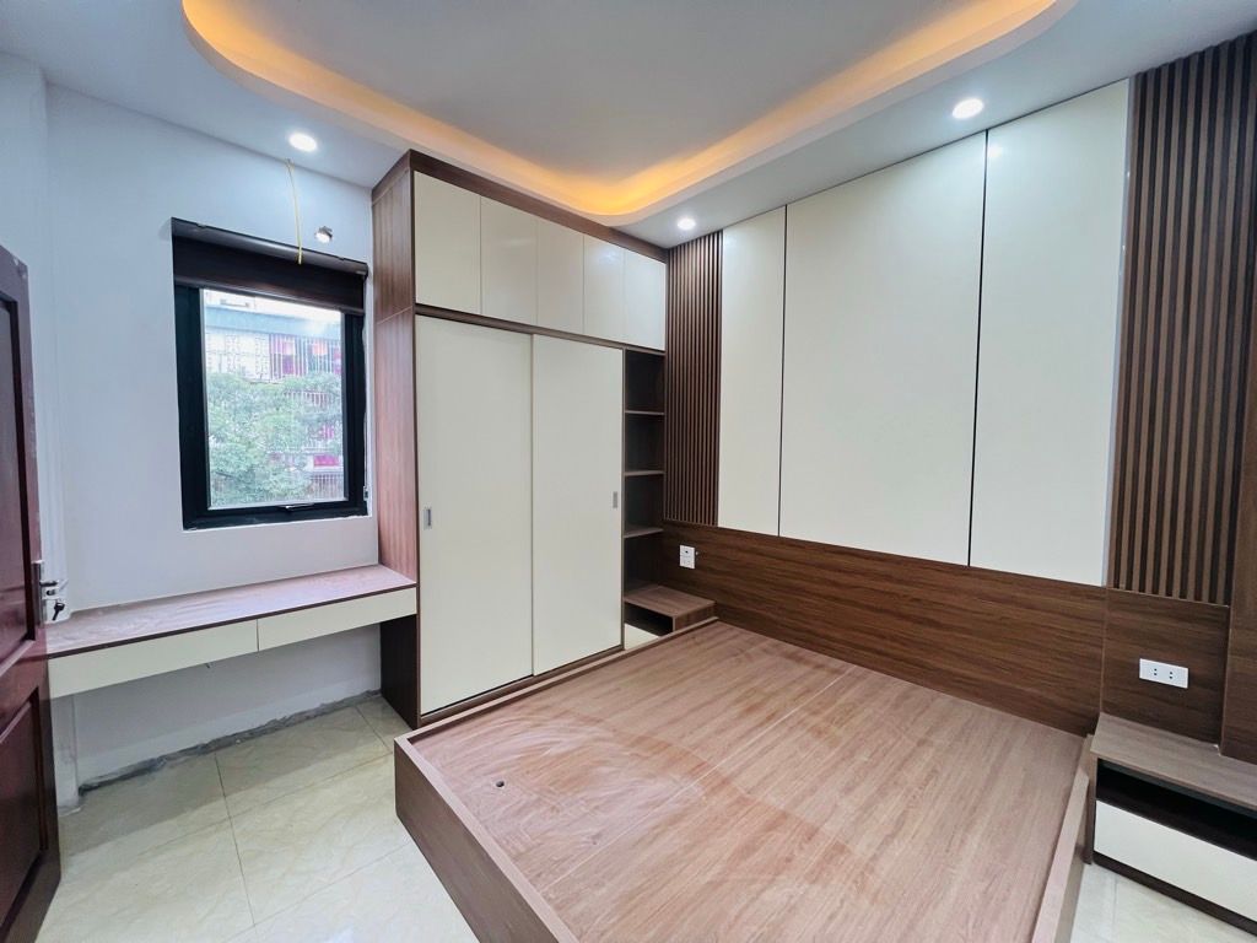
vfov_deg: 89.9
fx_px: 472
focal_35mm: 13
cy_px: 472
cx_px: 628
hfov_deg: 106.2
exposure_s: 1/100
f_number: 1.8
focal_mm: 1.57
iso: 200
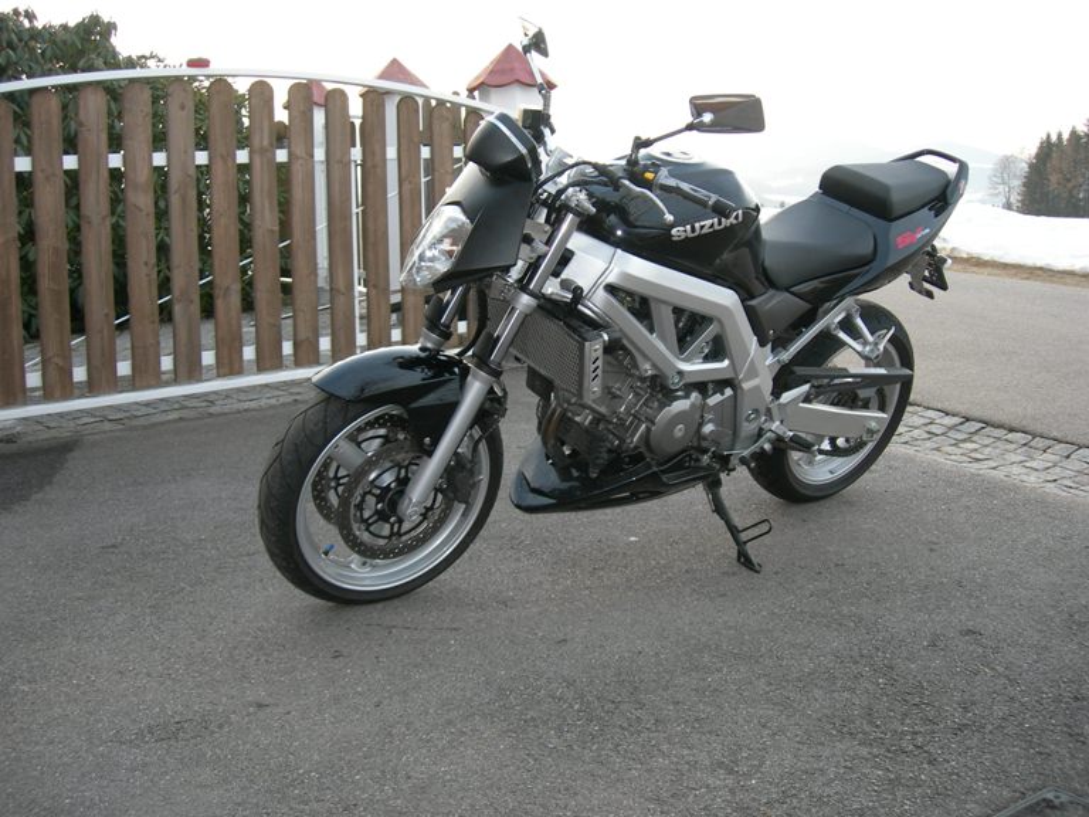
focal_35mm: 38
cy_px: 408
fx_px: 1195
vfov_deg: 37.7
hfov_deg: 49.0
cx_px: 544
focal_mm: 7.8
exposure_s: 1/67.5
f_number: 2.8
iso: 50
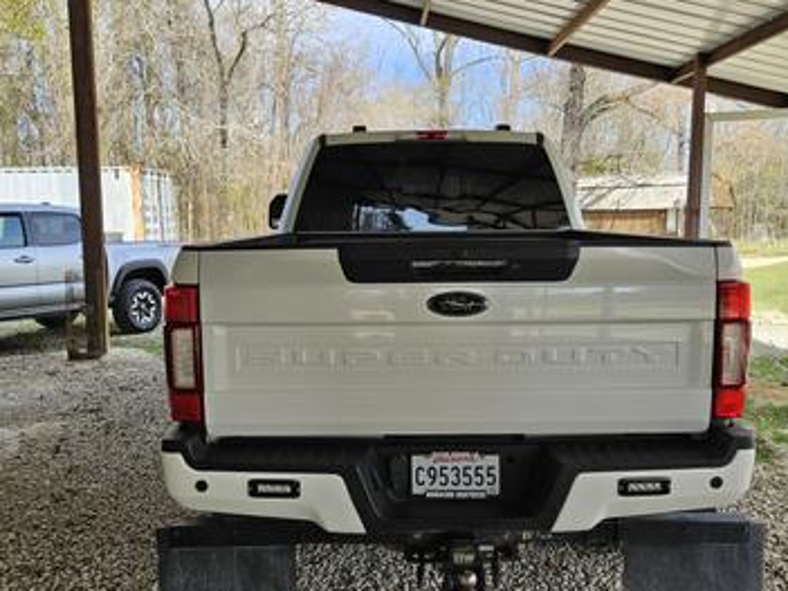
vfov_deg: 42.9
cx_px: 404
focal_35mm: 33
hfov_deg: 55.4
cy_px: 312
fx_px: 751
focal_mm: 5.4
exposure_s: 1/553
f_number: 1.8
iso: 32
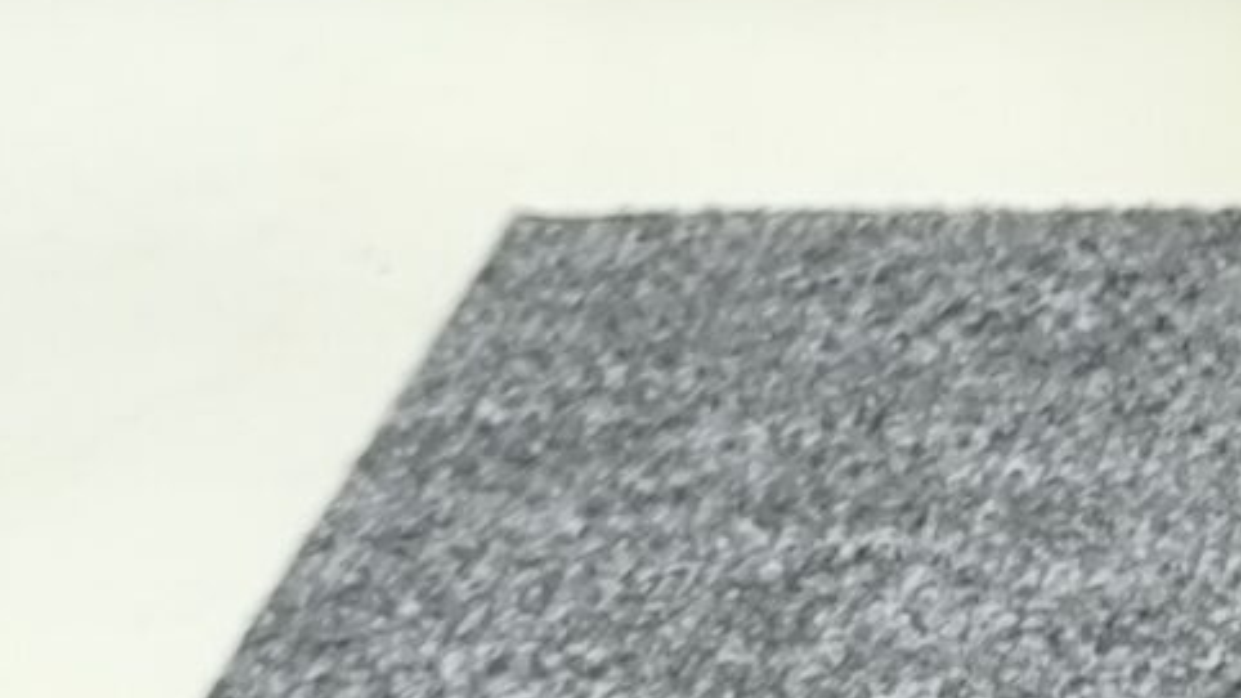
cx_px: 3244
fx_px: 8752
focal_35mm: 266
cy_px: 250
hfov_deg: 7.4
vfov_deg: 4.6
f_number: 1.65
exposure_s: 1/100
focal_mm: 6.14
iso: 200
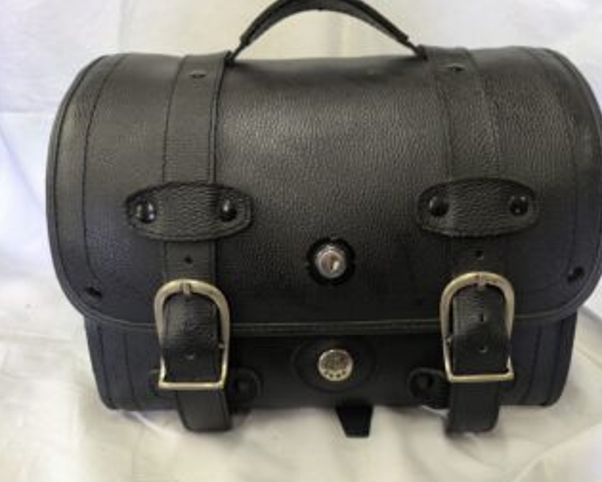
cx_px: 329
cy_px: 250
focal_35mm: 25
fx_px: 445
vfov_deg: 56.8
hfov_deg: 68.0
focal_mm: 6.14
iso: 800
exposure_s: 1/50
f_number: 1.65
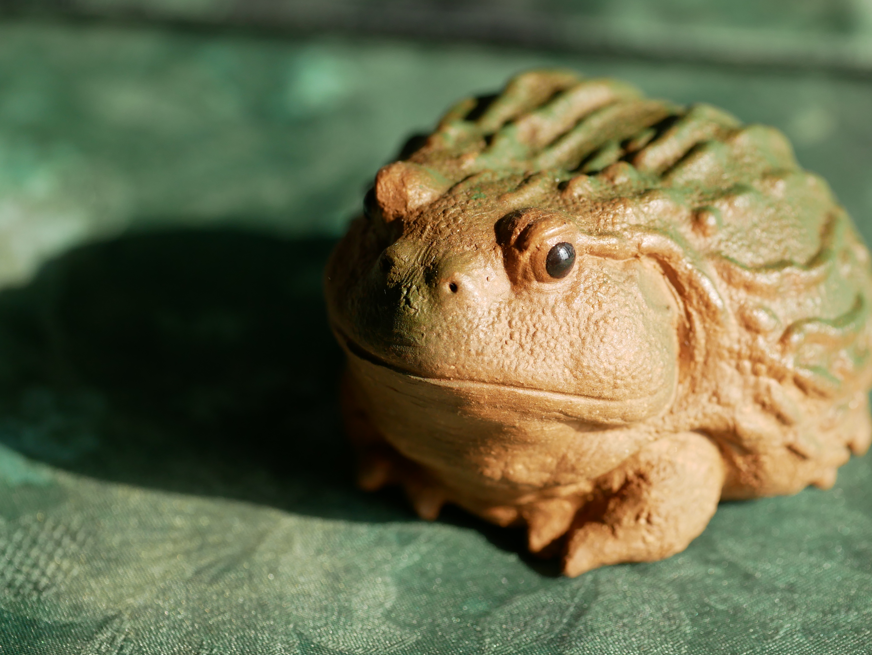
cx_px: 508
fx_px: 2671
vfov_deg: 14.0
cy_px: 300
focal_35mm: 106
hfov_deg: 18.5
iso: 200
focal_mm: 45
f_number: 4
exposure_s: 1/320
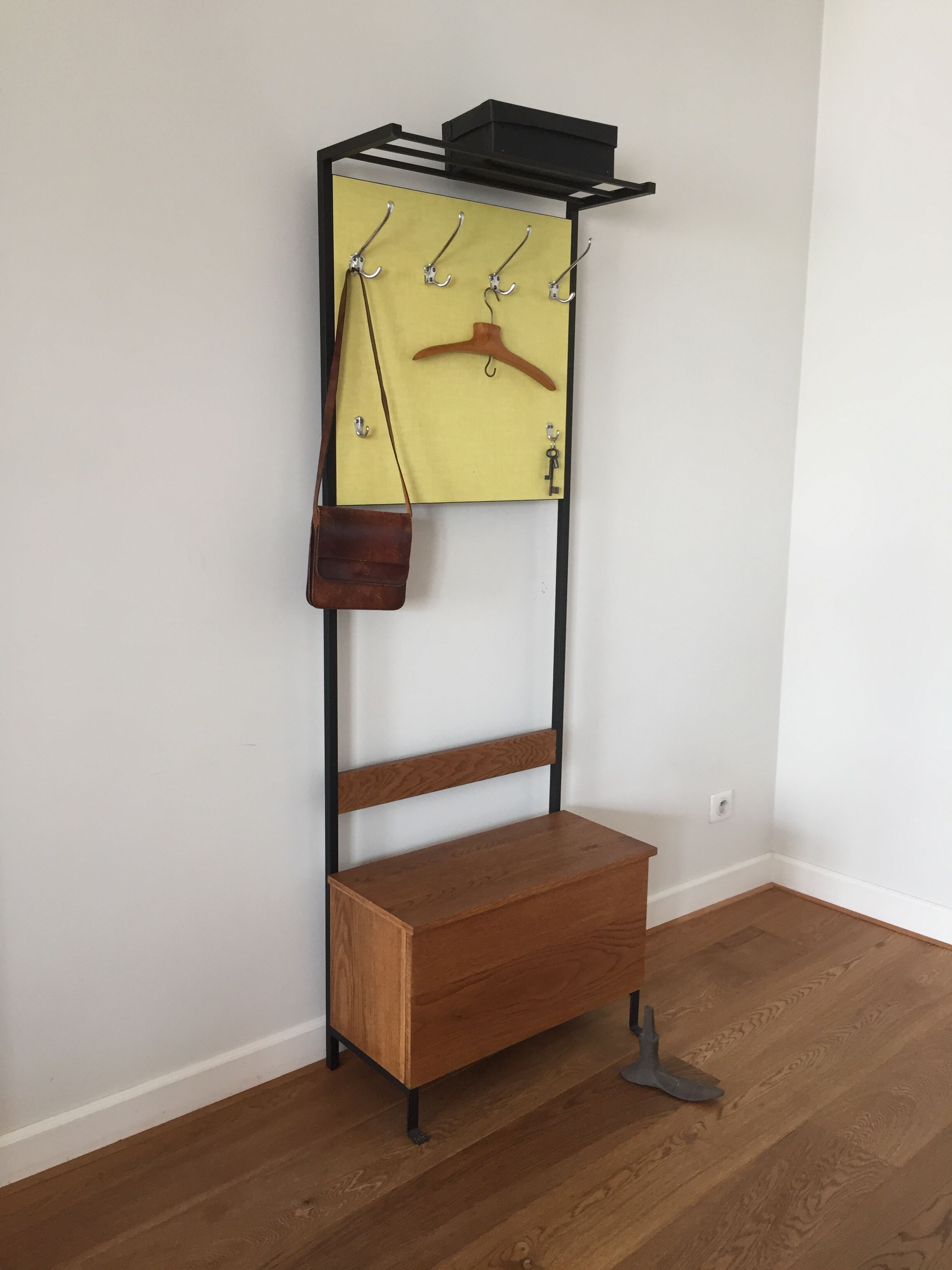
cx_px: 476
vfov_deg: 61.7
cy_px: 635
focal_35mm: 29
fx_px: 1063
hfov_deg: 48.2
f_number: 2.2
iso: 50
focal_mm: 4.15
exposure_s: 1/33
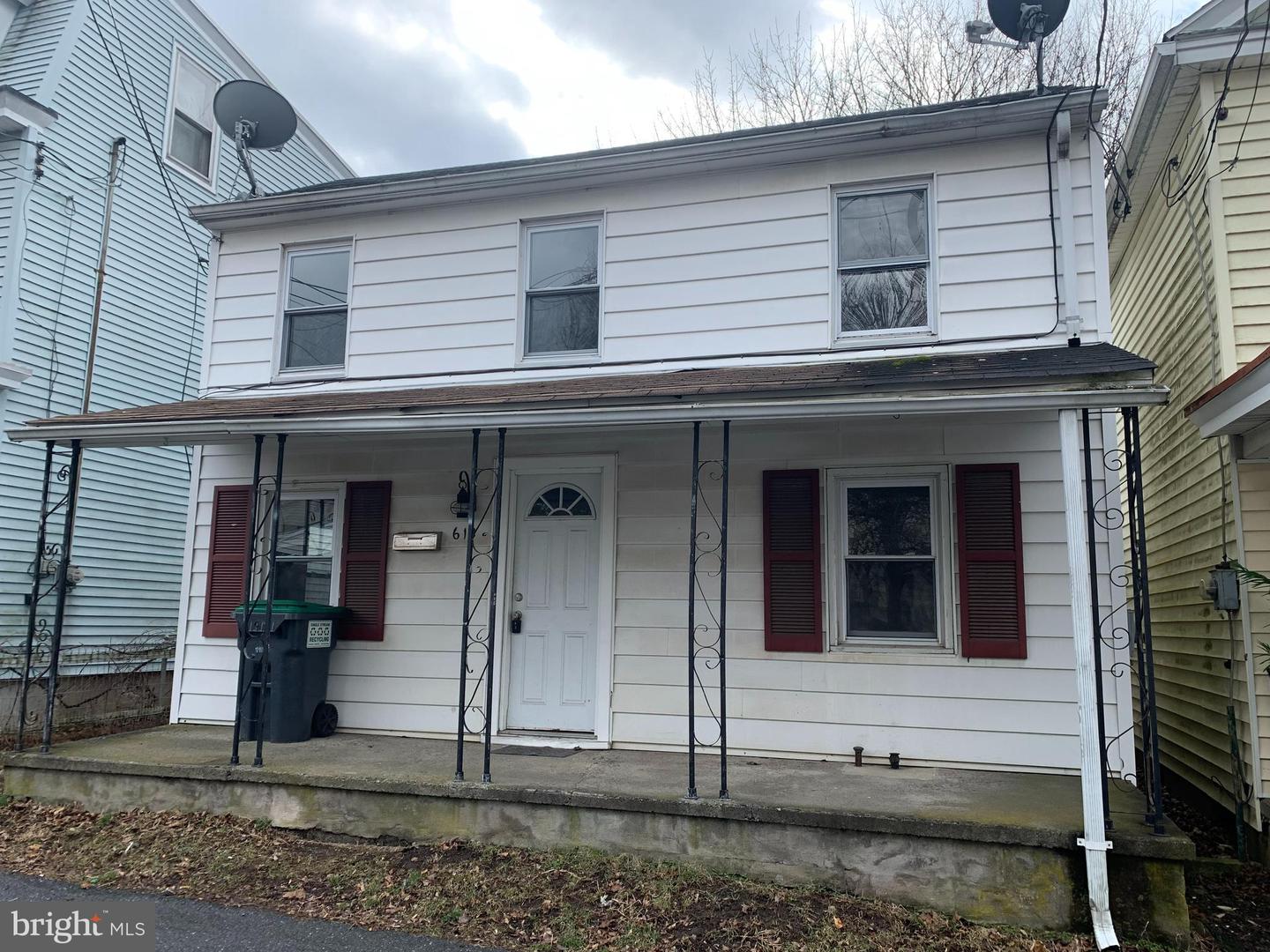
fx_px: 954
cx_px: 635
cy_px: 476
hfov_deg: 67.3
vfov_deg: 53.1
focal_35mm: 26
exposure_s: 1/796
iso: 25
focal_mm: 4.25
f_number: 1.8
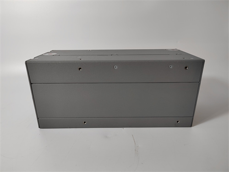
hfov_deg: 73.9
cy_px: 86
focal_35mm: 23
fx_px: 152
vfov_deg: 58.9
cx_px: 114
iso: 363
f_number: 1.9
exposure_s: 1/100
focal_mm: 5.52
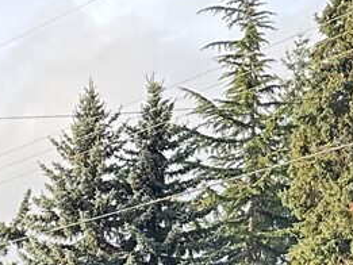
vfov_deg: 9.2
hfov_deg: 11.2
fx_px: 1500
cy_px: 611
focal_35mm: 147
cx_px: -496
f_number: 1.78
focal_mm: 6.86
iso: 80
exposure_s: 1/412
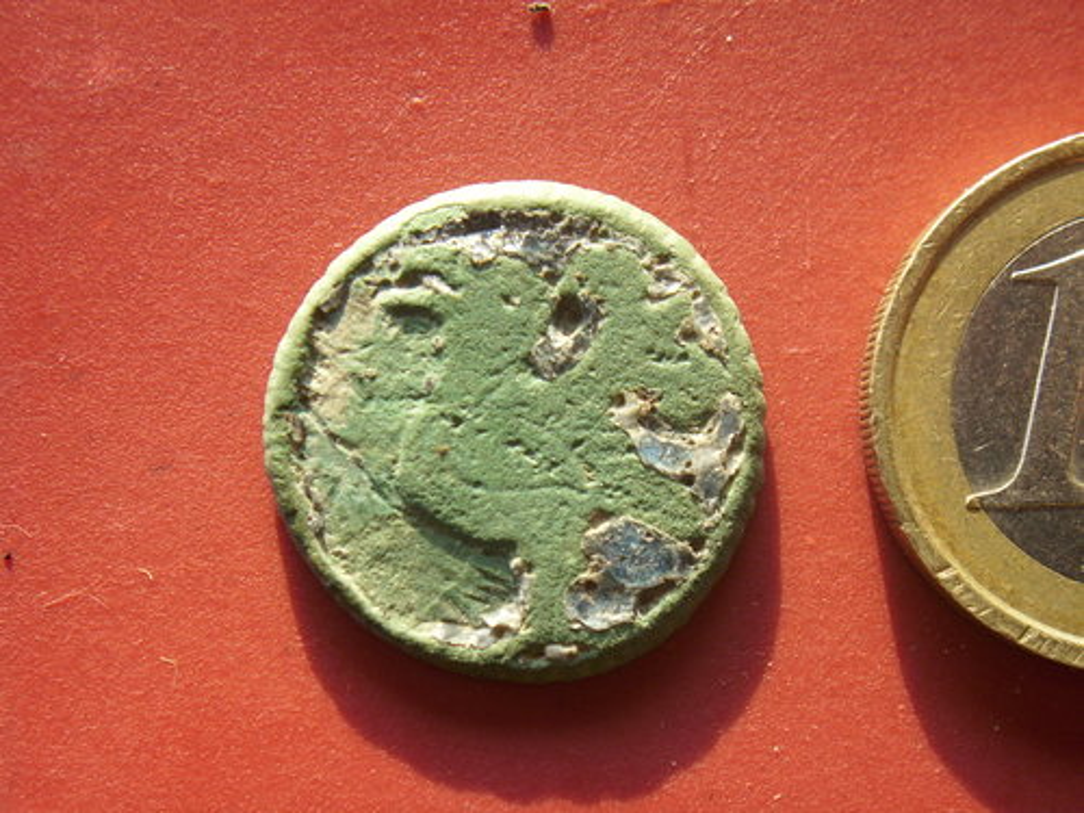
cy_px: 406
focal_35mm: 46
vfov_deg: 31.5
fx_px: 1440
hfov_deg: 41.2
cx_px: 542
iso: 50
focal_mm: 9
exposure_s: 1/60
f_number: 3.4
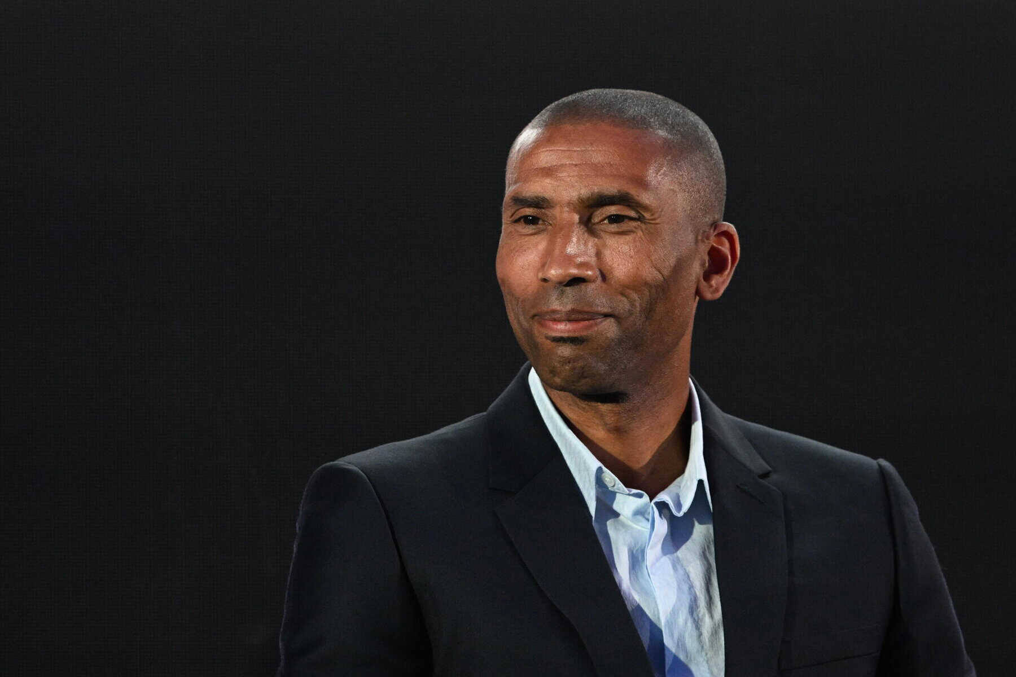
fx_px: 8466
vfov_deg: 4.6
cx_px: 508
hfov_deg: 6.9
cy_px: 338
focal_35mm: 300
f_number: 5.6
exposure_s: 1/250
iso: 4000
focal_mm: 200
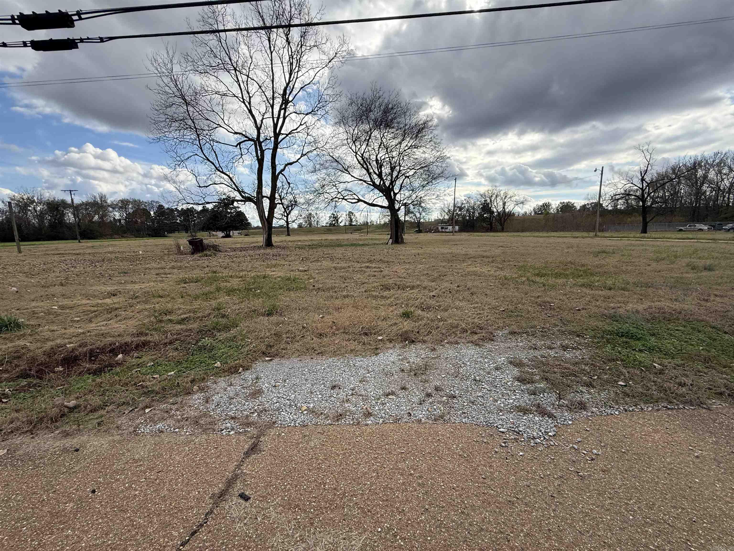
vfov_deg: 85.7
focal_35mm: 14
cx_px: 367
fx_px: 297
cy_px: 276
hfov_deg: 102.1
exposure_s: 1/1901
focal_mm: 2.22
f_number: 2.2
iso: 64
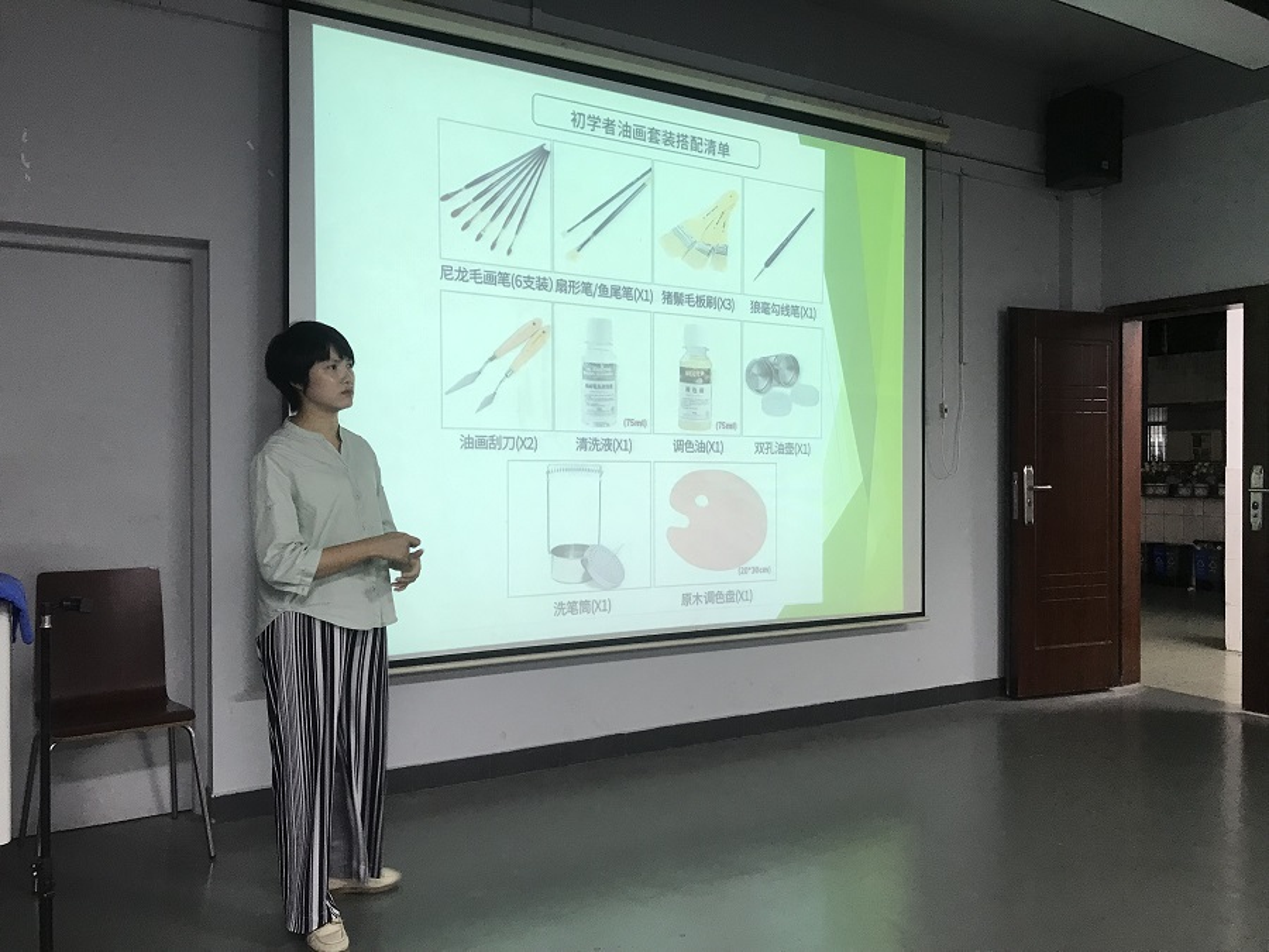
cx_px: 634
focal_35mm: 28
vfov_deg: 49.7
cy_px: 476
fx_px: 1026
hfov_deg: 63.4
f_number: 1.8
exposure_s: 1/17
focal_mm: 3.99
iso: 40
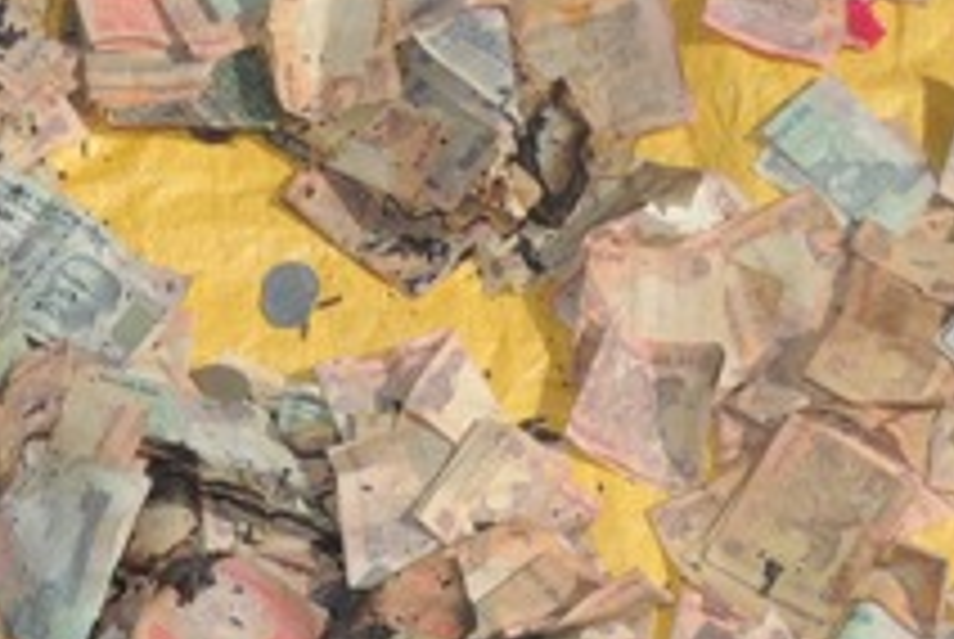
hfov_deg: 21.3
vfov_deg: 14.0
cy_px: 842
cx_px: 166
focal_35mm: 94
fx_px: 2494
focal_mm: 5.3
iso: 100
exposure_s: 1/1600
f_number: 4.4
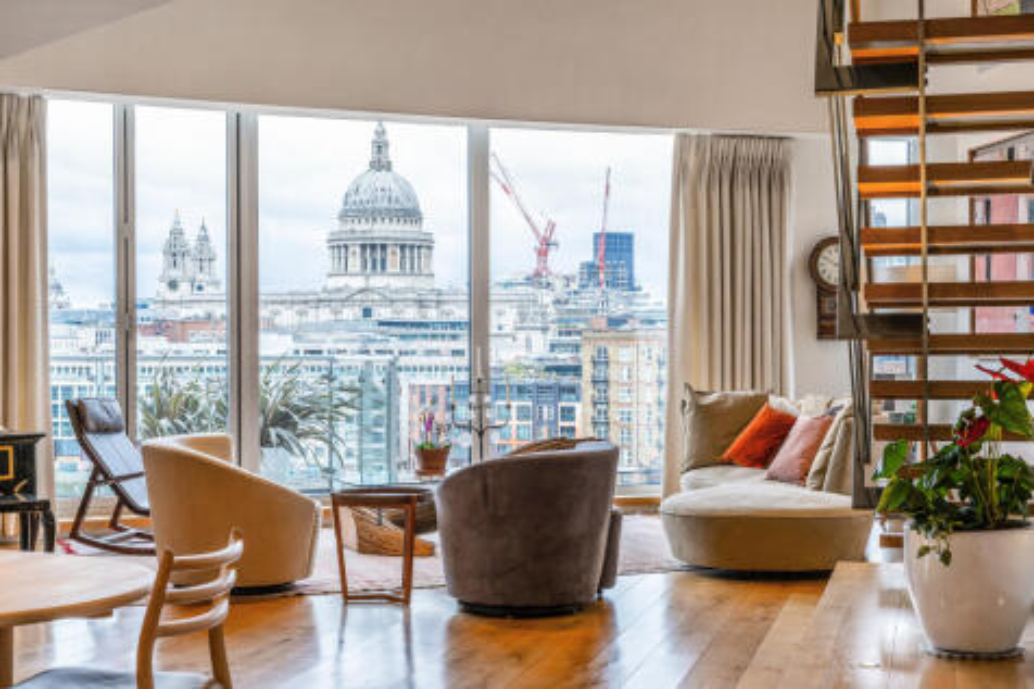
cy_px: 344
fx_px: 1436
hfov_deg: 39.6
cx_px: 517
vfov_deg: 27.0
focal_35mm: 50
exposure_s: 1/13
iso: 100
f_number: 10
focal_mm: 50
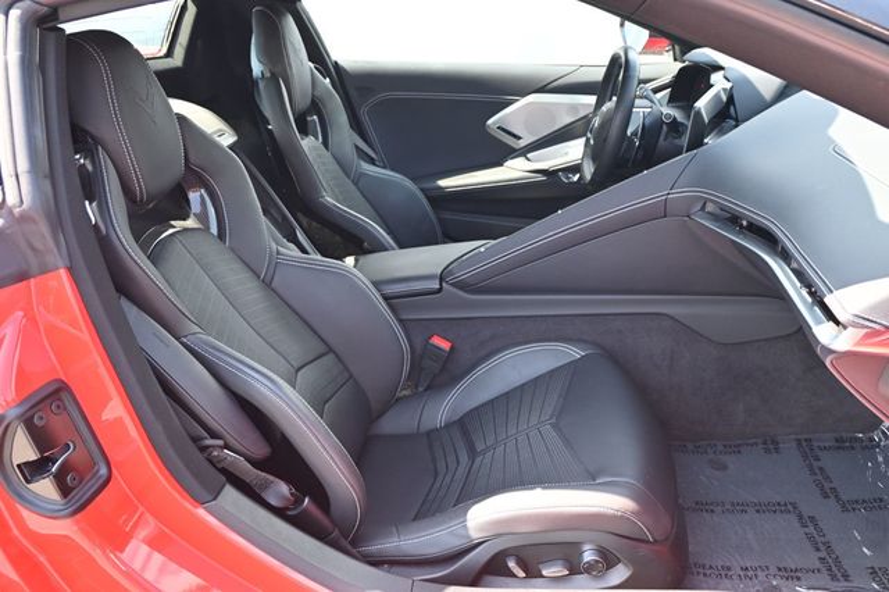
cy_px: 296
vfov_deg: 44.6
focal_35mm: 29
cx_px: 444
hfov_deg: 63.2
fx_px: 722
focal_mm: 19.5
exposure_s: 1/125
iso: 560
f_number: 3.8
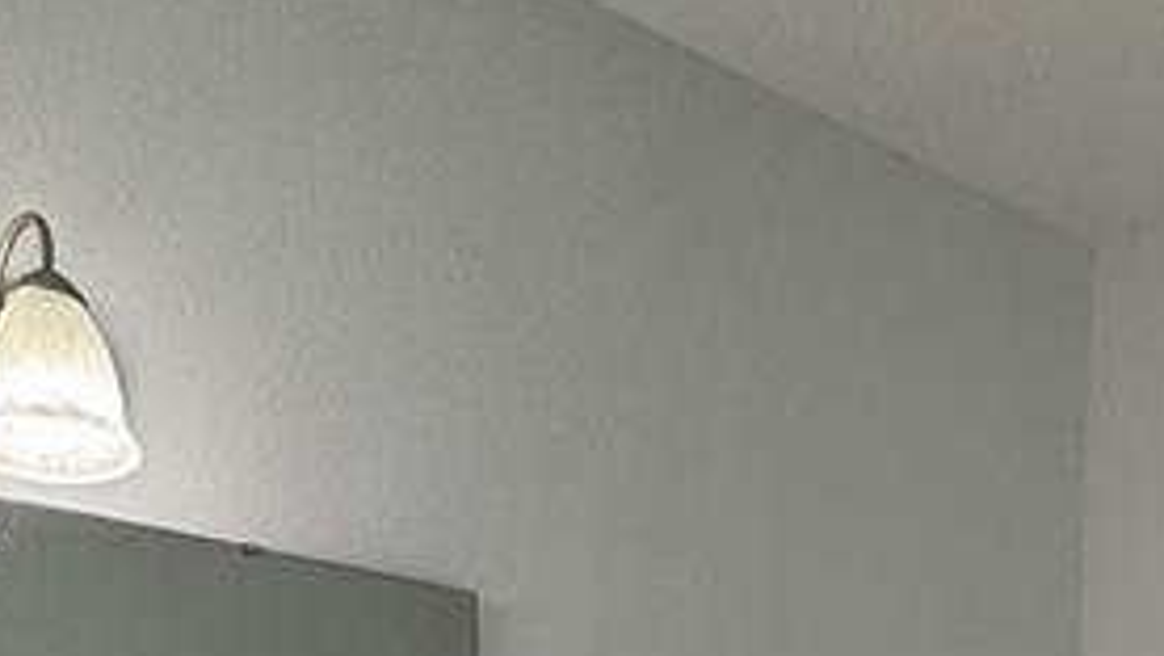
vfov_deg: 14.7
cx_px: 693
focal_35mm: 66
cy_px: 1358
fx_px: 2038
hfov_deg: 31.8
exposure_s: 1/120
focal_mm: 2.22
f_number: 2.2
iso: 160
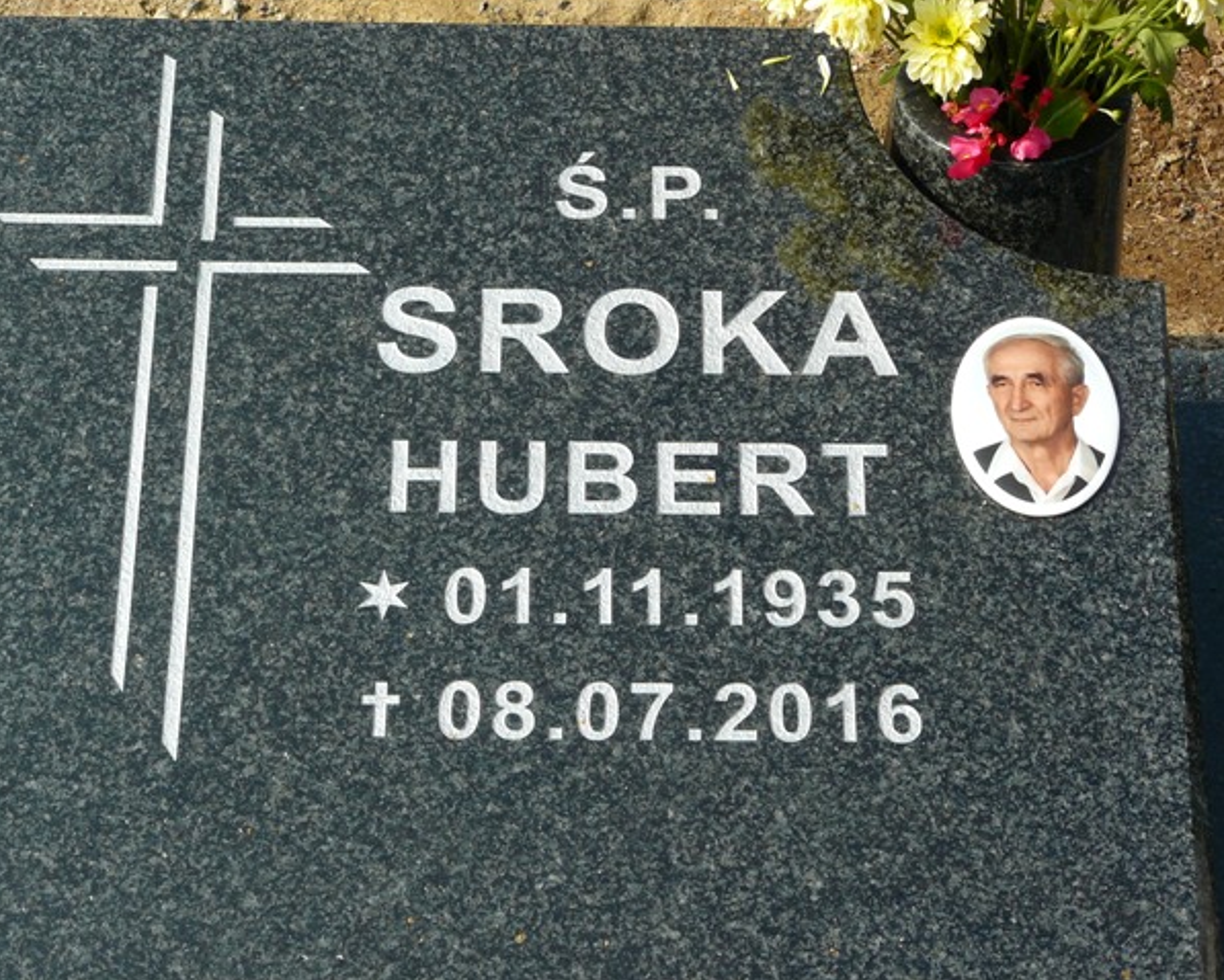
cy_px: 490
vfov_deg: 16.9
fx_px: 3298
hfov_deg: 21.0
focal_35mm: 91
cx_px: 576
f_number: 5.6
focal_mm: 14.5
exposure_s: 1/320
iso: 100
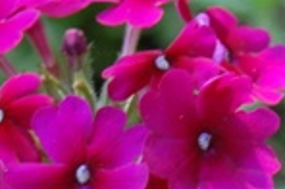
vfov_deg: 4.0
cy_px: 243
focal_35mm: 338
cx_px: 212
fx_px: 2670
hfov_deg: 6.1
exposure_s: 1/60
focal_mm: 52
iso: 500
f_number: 5.6
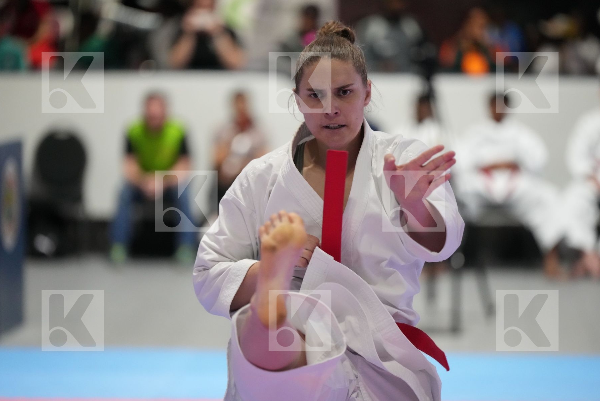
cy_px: 201
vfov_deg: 7.4
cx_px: 300
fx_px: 3100
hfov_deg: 11.1
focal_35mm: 186
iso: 6400
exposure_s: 1/500
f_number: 2.8
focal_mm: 185
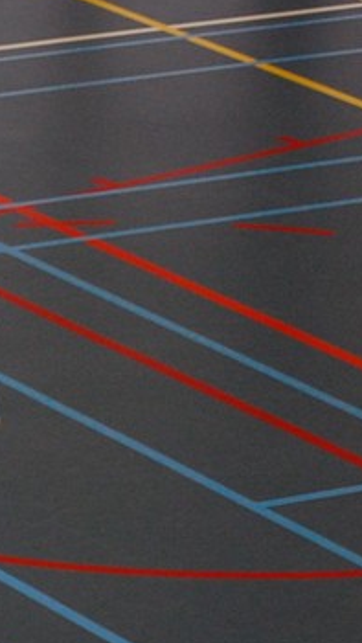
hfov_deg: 4.7
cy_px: 398
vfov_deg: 8.5
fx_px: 4307
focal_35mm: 253
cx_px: -481
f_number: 4
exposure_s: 1/60
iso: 800
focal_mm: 55
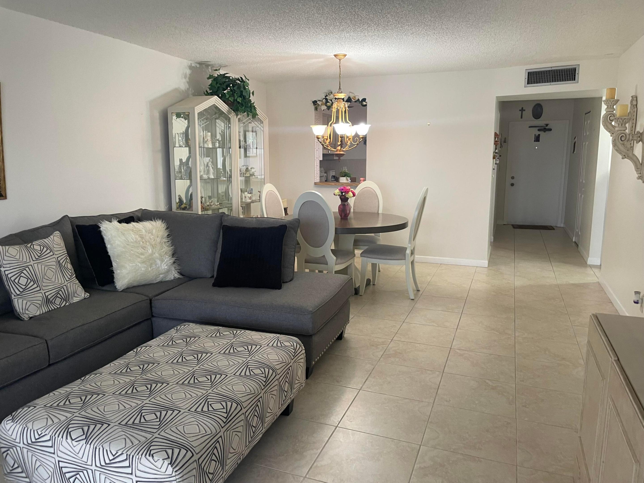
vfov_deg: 53.1
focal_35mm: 26
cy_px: 242
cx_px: 322
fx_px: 484
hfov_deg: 67.3
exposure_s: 1/60
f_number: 1.6
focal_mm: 4.2
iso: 125
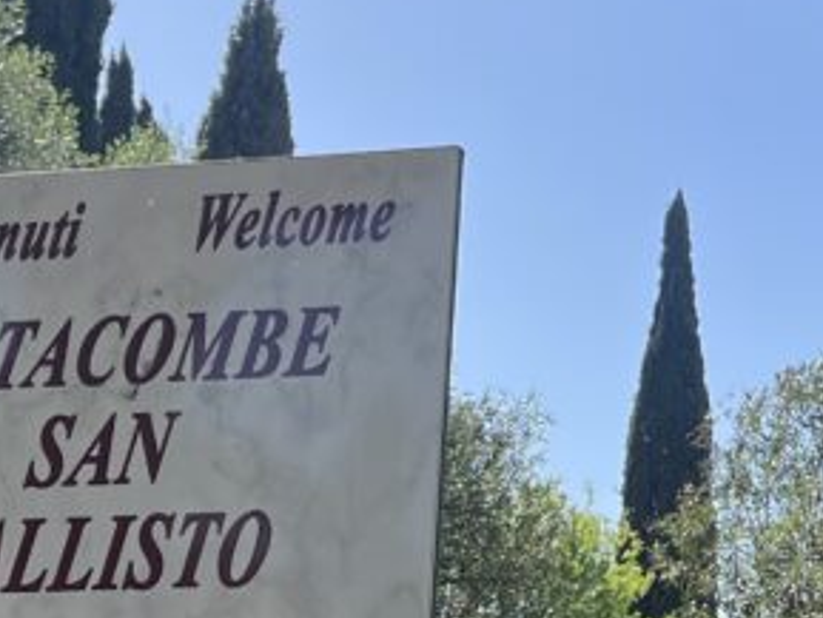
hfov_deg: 20.8
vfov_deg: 14.9
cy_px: -313
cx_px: 755
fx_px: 2188
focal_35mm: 92
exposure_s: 1/2222
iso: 50
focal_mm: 5.1
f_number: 1.6
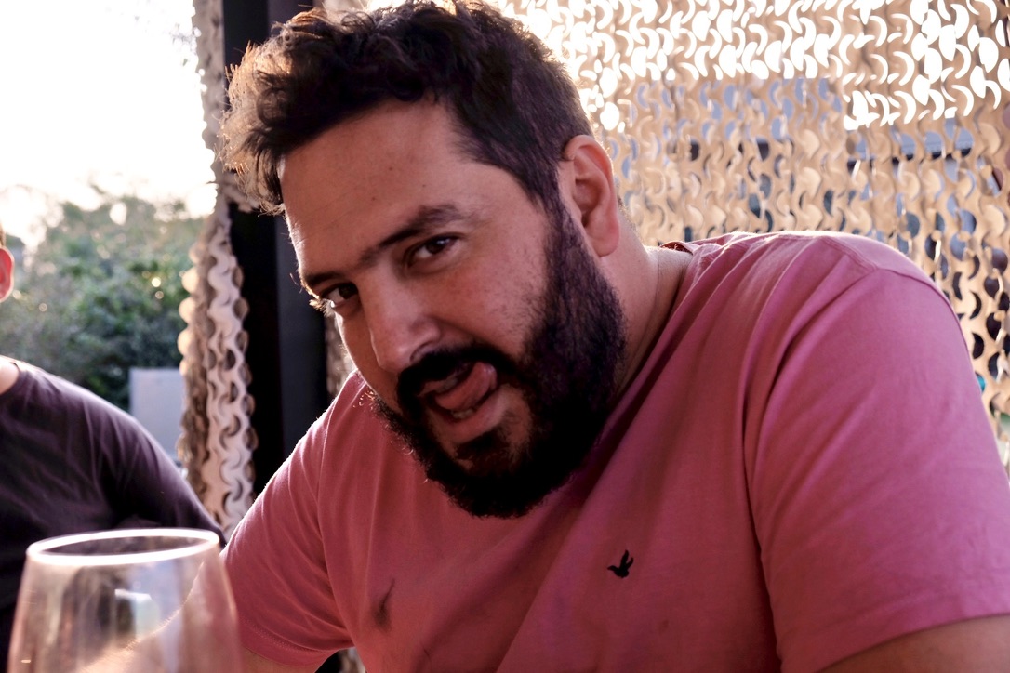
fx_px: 1319
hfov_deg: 41.9
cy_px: 336
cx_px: 505
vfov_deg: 28.6
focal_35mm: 47
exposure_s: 1/100
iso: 200
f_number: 5.6
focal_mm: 31.5
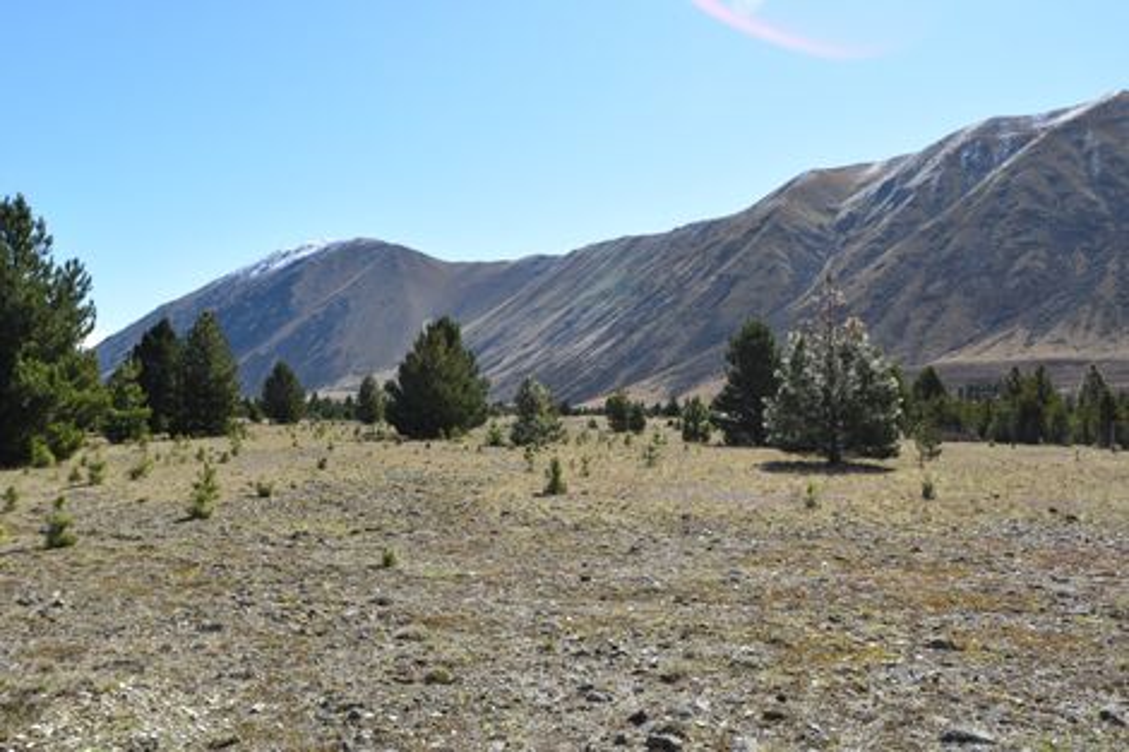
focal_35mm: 27
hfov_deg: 67.4
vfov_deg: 47.9
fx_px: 846
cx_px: 564
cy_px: 376
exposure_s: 1/200
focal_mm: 18
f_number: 10
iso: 100
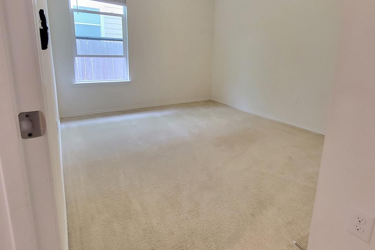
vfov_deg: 64.0
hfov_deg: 86.9
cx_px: 192
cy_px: 99
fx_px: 198
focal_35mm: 19
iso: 500
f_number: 2.2
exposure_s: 1/30
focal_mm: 1.74
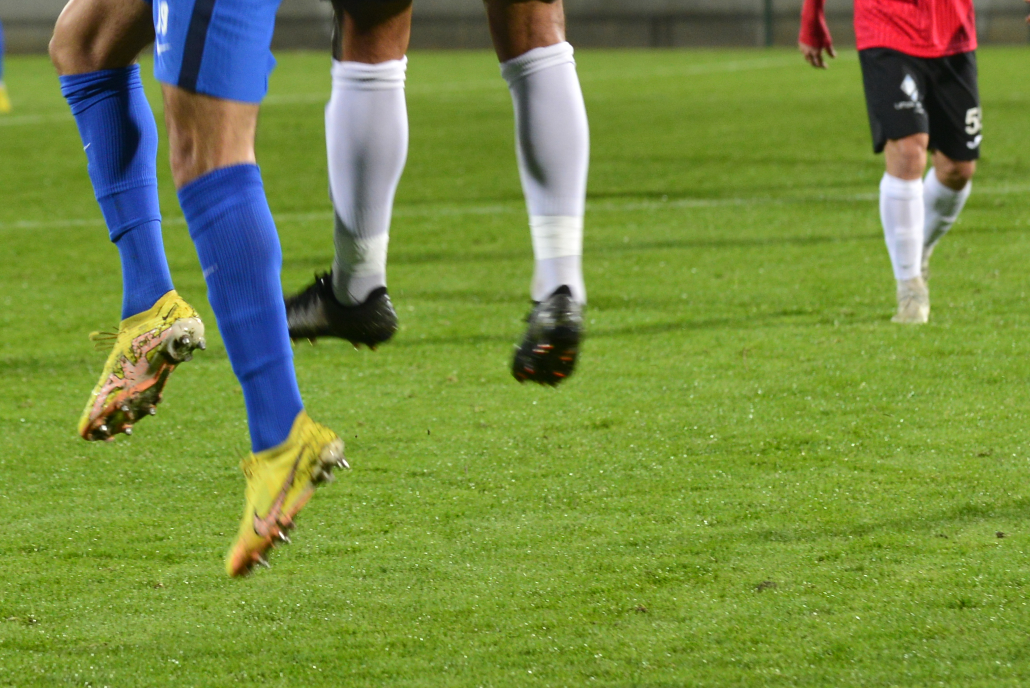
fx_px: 8699
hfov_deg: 6.8
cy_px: -71
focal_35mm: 304
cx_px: 285
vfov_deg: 4.5
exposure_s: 1/250
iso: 1000
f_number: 4
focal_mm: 116
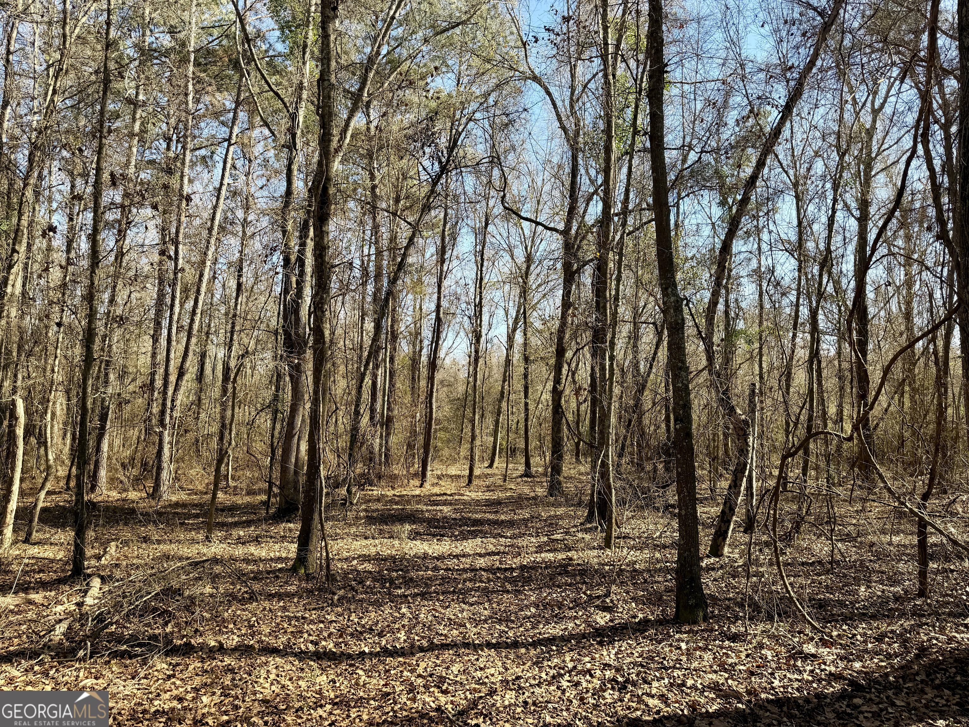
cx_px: 484
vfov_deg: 56.8
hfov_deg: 71.6
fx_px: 672
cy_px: 364
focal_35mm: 24
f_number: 1.78
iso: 80
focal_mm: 6.76
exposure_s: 1/772
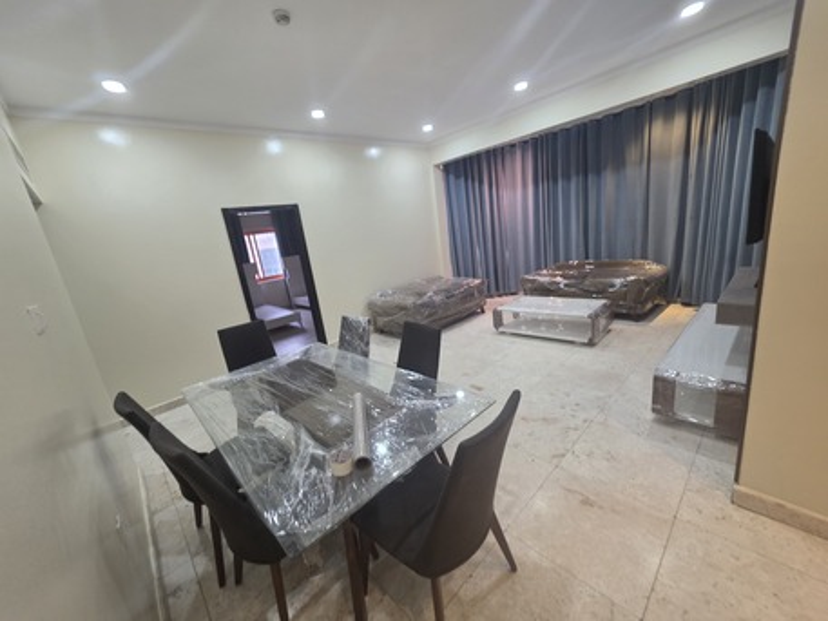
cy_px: 310
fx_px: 311
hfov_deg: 106.2
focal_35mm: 13
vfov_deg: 89.9
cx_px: 414
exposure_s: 1/50
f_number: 1.9
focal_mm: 2.2
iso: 200
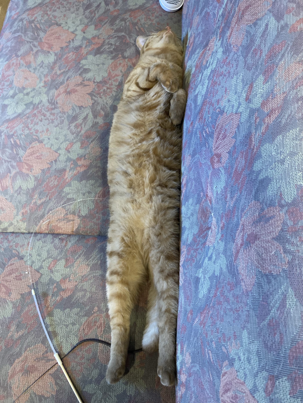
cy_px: 202
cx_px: 152
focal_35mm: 28
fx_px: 327
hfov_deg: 49.7
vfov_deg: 63.4
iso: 400
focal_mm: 3.99
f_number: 1.8
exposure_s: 1/30
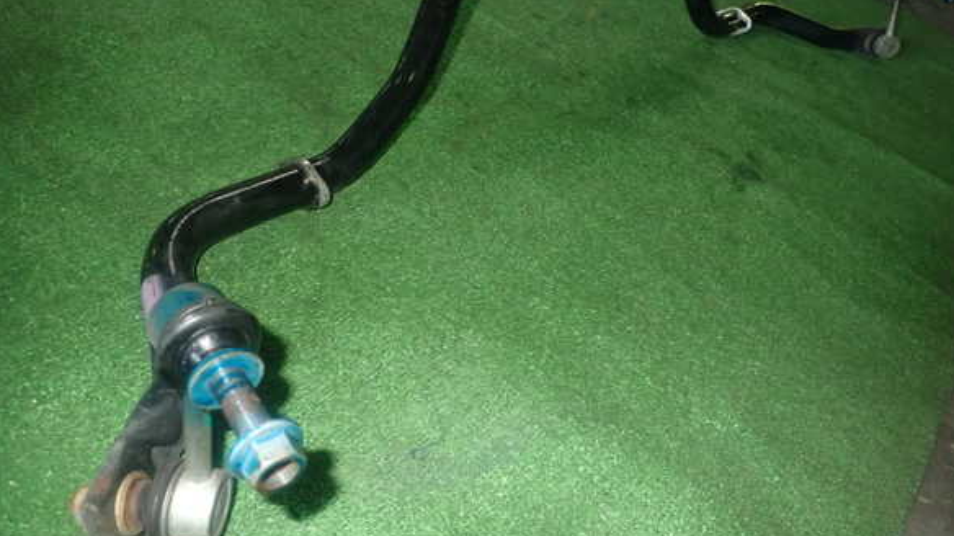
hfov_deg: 67.9
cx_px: 474
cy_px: 271
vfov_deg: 41.5
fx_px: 708
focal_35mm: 28
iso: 400
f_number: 5.6
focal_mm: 4.5
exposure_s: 1/30
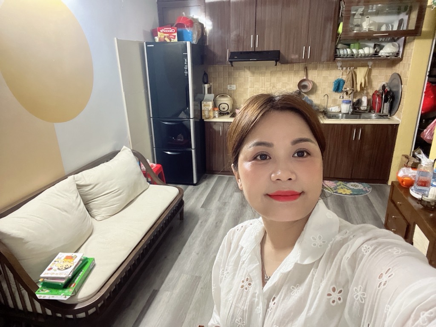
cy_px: 164
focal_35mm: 23
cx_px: 218
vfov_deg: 58.9
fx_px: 290
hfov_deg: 73.9
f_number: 2.2
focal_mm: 2.71
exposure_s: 1/25
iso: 500
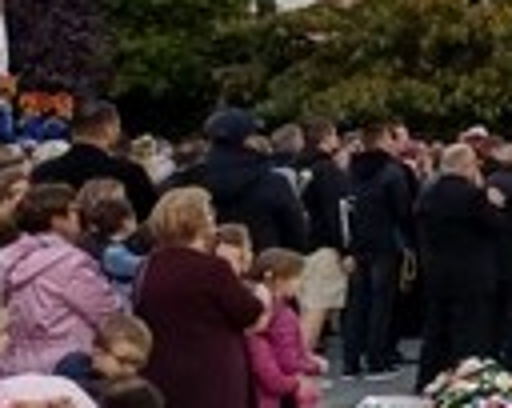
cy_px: -34
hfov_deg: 10.8
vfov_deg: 10.6
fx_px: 2164
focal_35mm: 143
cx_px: 1360
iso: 64
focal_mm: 4.65
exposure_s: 1/100
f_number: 1.8
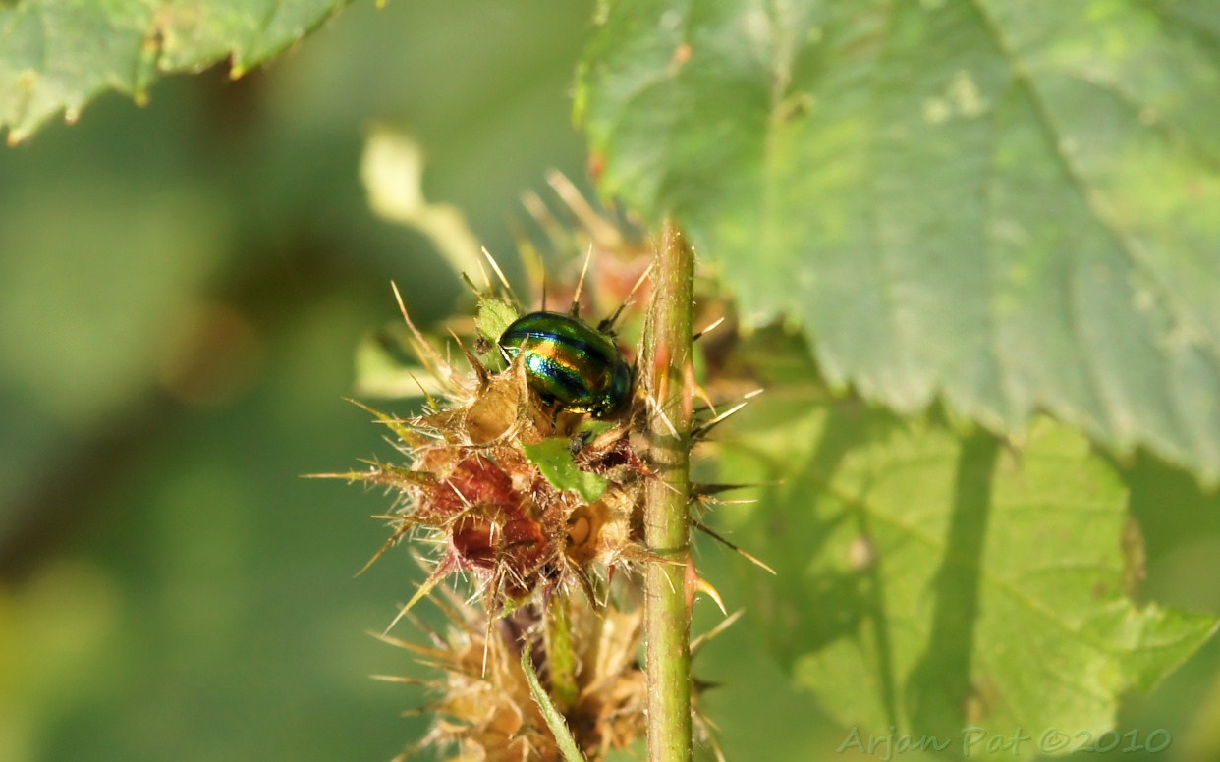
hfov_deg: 13.0
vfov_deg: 8.1
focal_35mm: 162
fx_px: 5370
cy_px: 383
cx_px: 607
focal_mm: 105
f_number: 8
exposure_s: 1/30
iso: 400
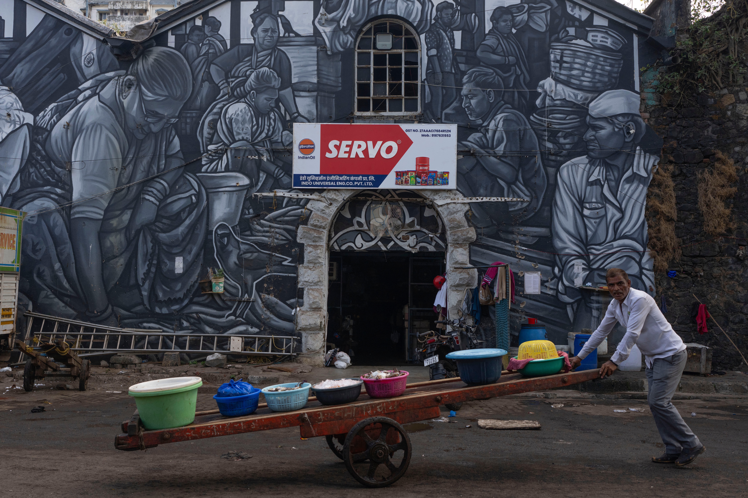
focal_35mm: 35
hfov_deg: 54.4
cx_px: 374
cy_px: 249
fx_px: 727
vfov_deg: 37.9
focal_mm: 35
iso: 400
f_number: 5
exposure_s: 1/800
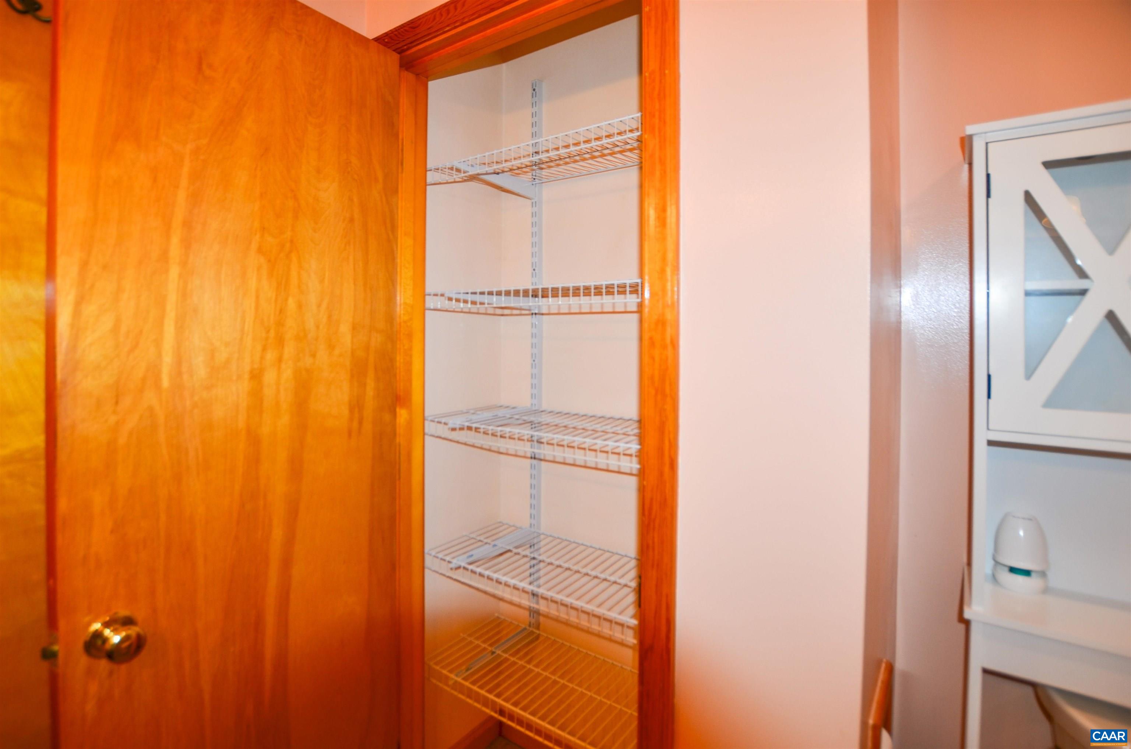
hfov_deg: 100.5
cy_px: 374
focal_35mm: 15
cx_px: 566
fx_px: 470
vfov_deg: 77.1
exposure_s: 1/60
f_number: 3.5
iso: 100
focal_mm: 10
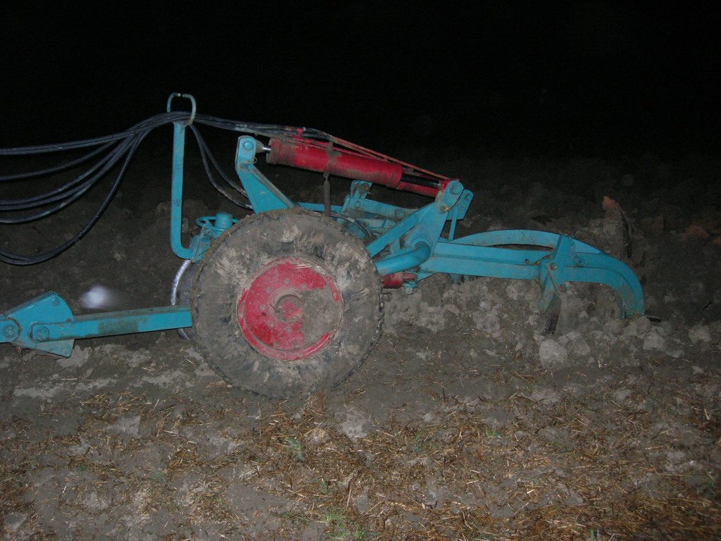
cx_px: 360
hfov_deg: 49.0
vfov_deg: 37.7
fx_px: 791
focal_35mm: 38
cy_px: 270
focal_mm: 7.8
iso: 200
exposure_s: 1/60.1
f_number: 2.8
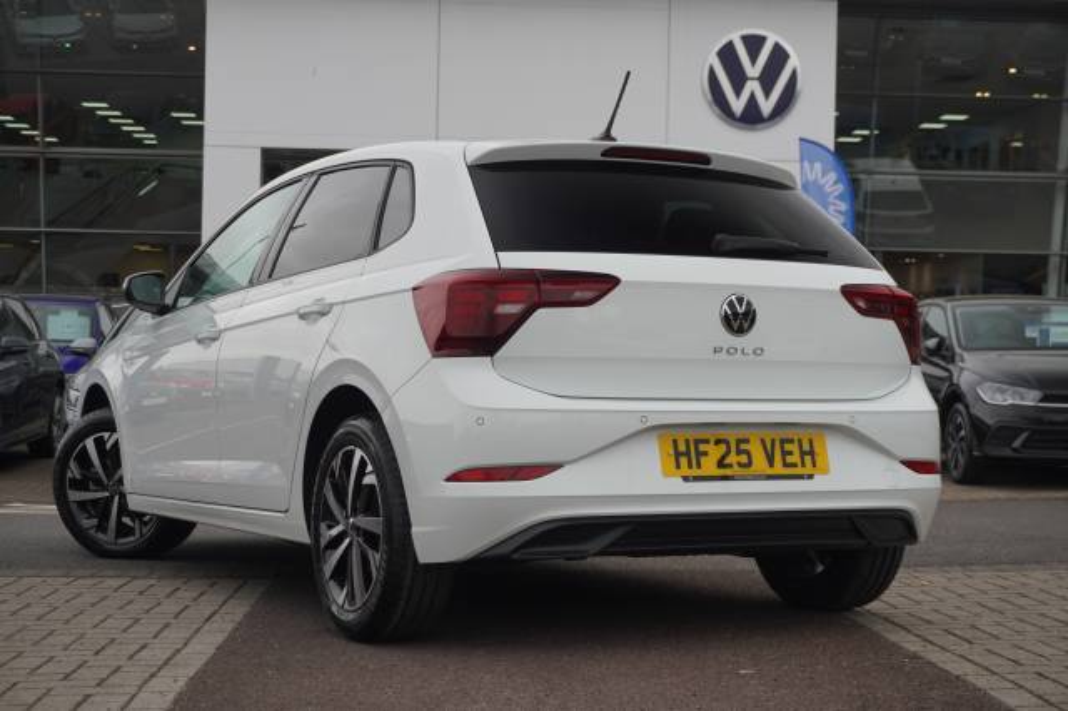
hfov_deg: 33.4
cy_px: 356
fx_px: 1779
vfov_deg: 22.6
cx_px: 534
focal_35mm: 60
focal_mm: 40
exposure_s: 1/200
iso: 125
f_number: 5.6
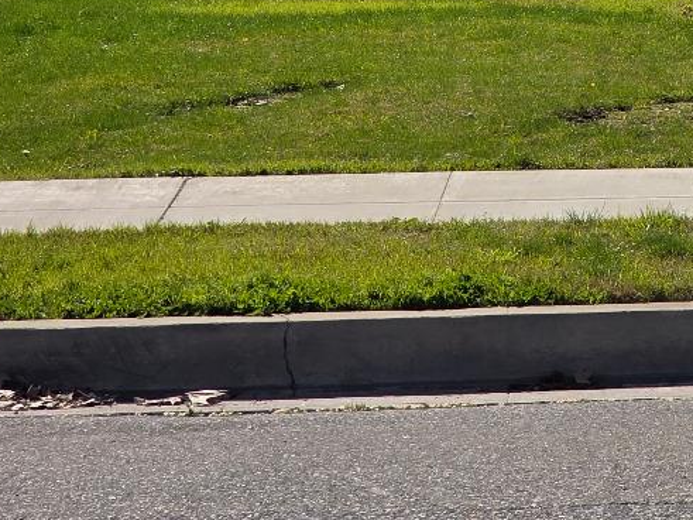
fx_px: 4223
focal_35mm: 211
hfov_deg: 9.2
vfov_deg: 6.9
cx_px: 879
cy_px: -266
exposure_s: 1/2359
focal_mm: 7.9
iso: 50
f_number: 2.4
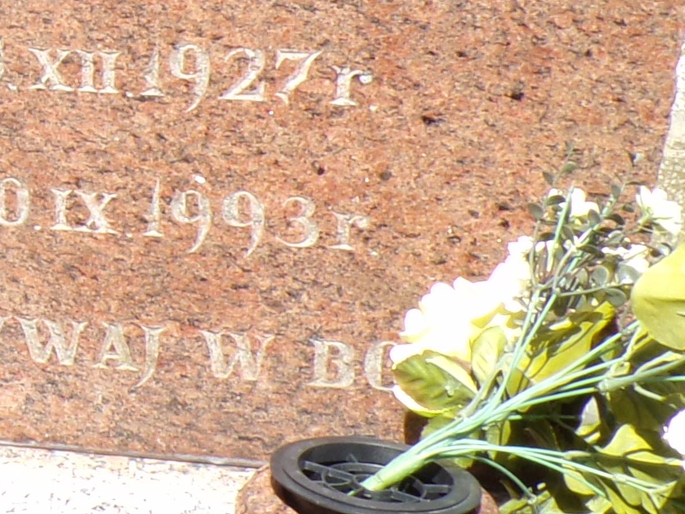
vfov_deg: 11.9
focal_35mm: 123
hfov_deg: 14.3
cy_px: 8
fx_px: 2434
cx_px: -519
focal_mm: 5.8
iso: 80
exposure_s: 1/60
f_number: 8.6
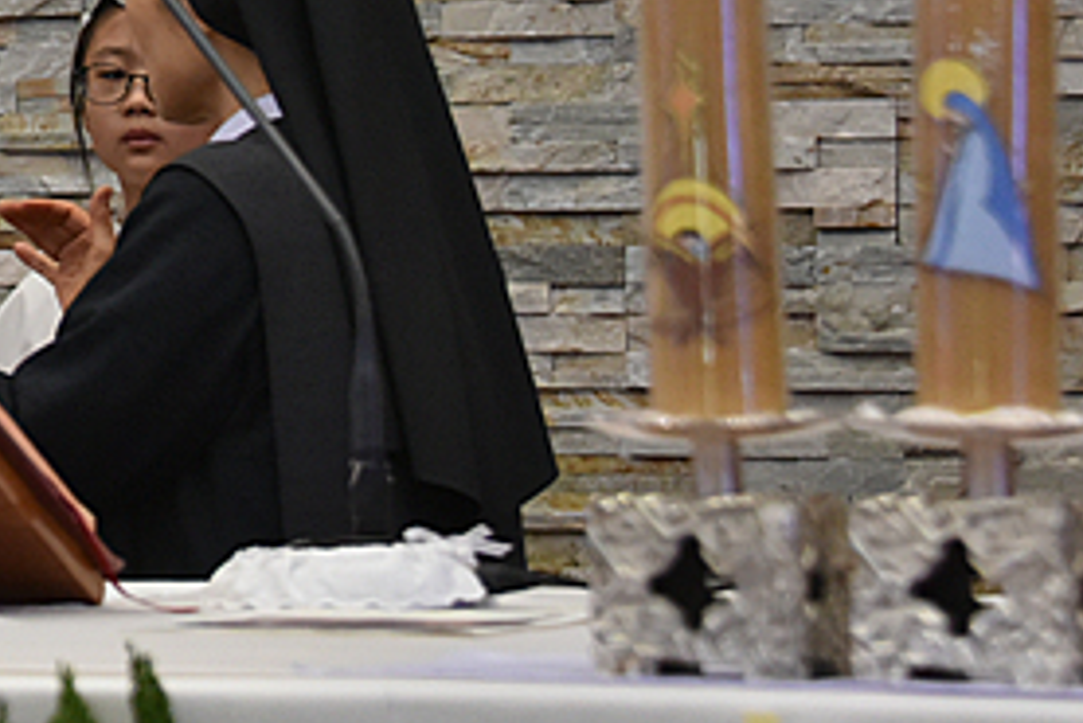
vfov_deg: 6.5
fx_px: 6351
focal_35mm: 211
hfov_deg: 9.5
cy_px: -43
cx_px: -469
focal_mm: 65
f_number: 5
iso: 2200
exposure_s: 1/125
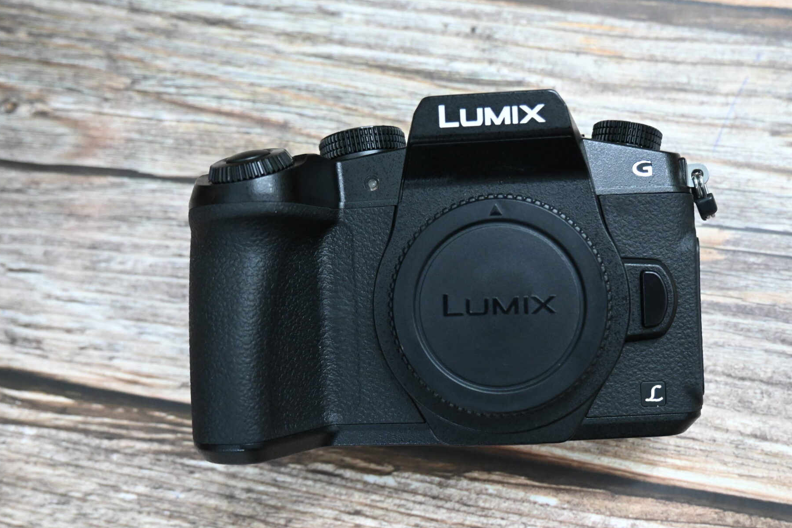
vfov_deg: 38.8
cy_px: 296
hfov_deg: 55.4
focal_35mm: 34
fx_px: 748
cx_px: 471
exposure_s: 1/50
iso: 1600
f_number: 3.5
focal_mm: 16
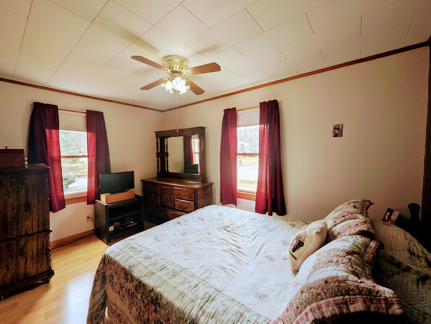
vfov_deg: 90.0
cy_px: 162
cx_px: 216
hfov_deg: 106.1
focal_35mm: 13
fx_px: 162
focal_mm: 1.95
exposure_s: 1/120
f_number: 2.2
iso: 68
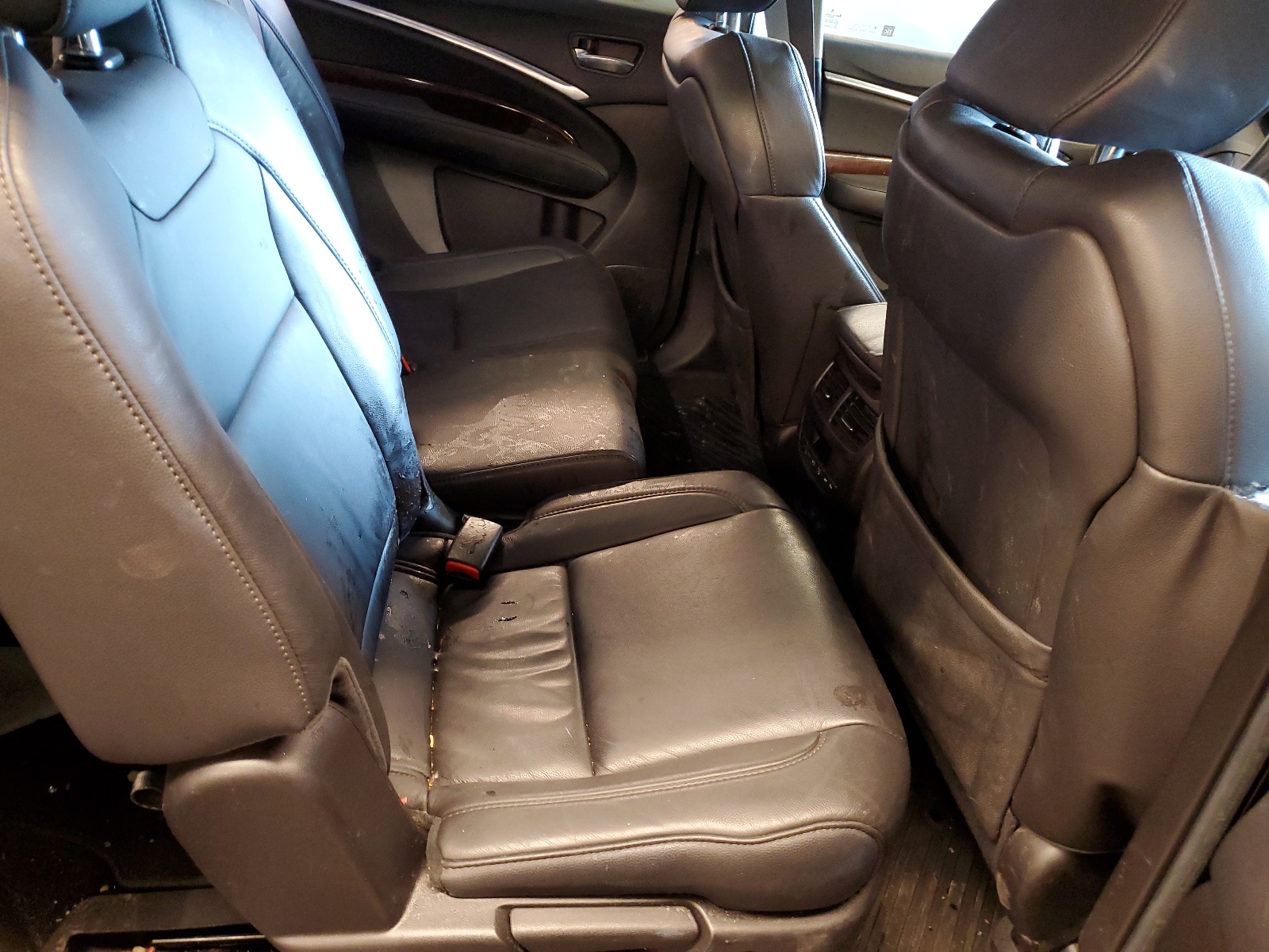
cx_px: 634
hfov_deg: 67.3
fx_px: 953
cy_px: 476
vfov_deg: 53.1
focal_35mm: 26
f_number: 1.5
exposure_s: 1/17
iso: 297
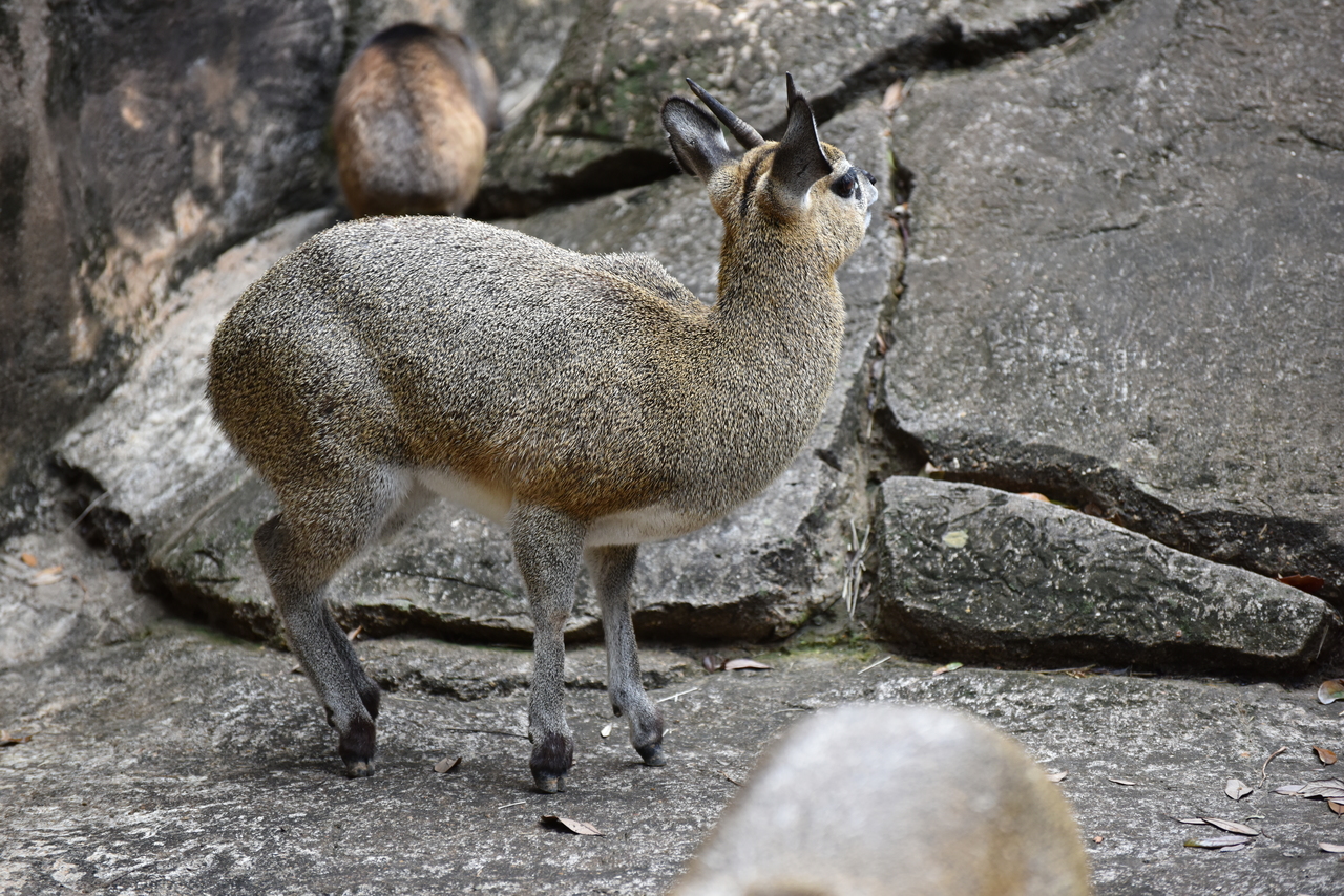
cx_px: 672
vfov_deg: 8.1
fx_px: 6348
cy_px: 448
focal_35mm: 170
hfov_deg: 12.1
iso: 1000
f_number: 5
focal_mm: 170
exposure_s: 1/400
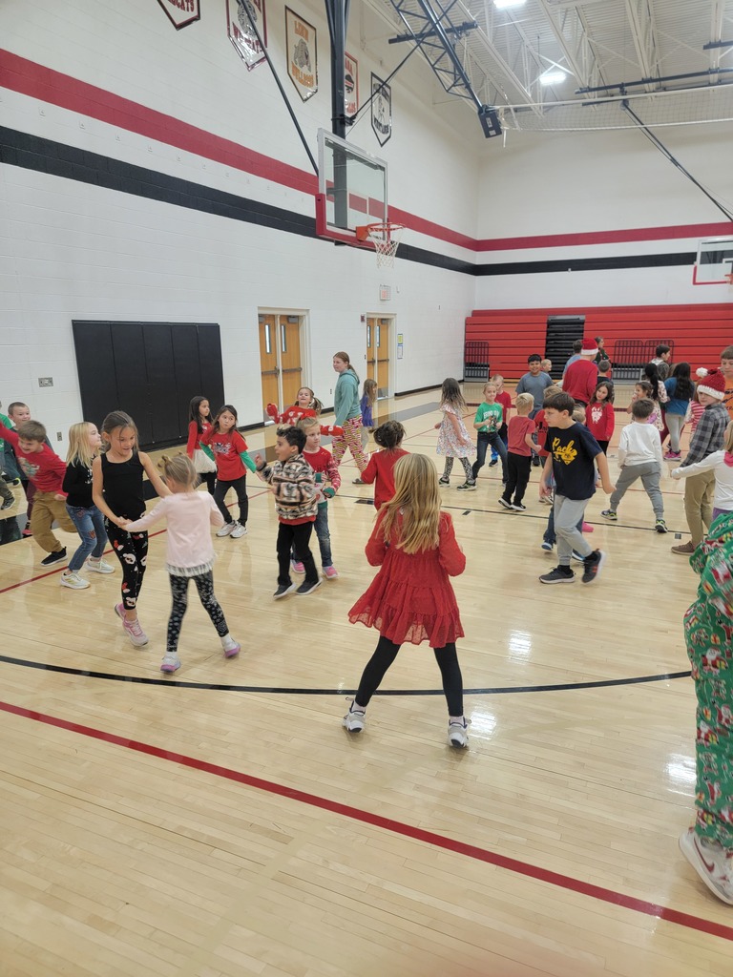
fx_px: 678
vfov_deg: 71.6
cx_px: 366
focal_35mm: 24
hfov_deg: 56.8
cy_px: 488
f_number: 1.8
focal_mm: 6.7
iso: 125
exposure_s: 1/120
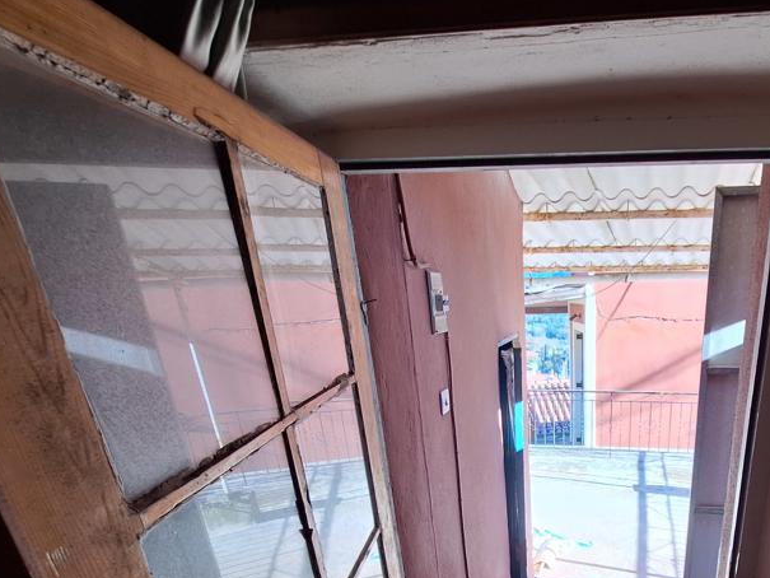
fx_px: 489
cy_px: 483
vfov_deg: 55.6
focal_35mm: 22
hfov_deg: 71.3
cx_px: 575
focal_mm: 1.74
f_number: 2.2
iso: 64
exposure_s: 1/100
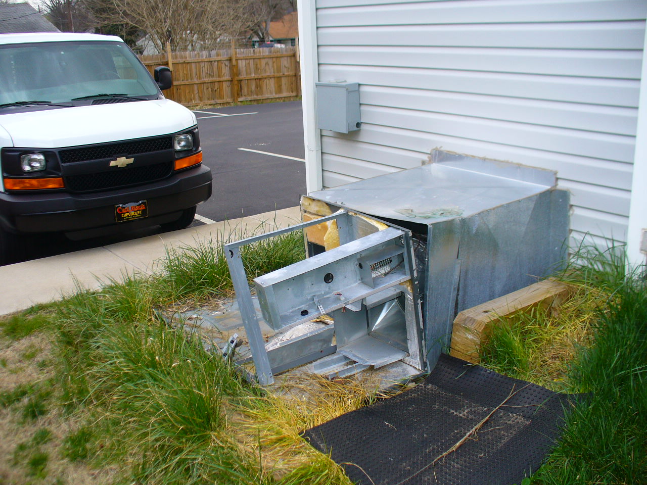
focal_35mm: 37
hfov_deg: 50.1
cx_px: 324
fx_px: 692
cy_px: 242
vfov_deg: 38.7
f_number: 2.8
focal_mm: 6.1
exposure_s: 1/320
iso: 80
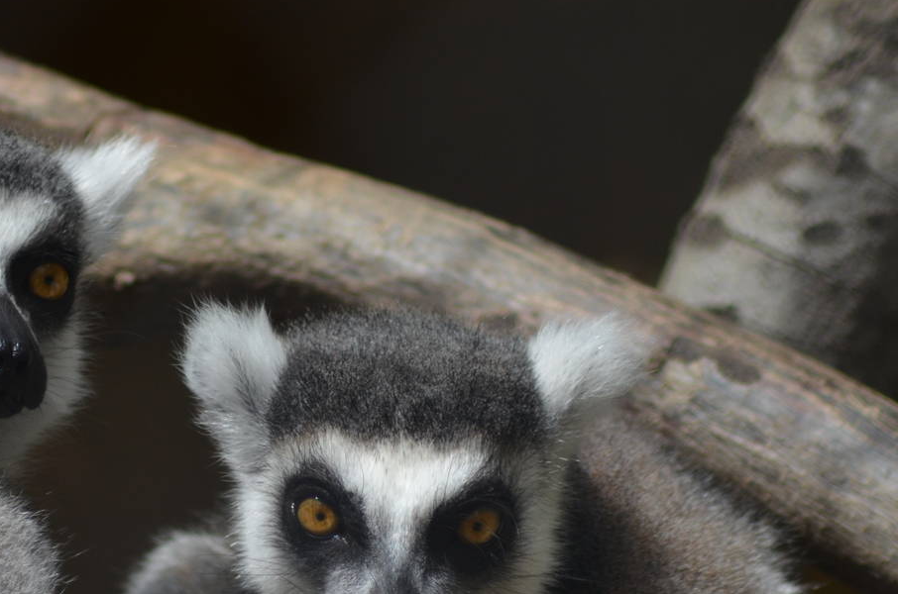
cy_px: 471
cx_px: 311
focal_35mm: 689
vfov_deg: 2.0
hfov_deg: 3.0
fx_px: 17150
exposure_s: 1/1600
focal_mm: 260
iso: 400
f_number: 5
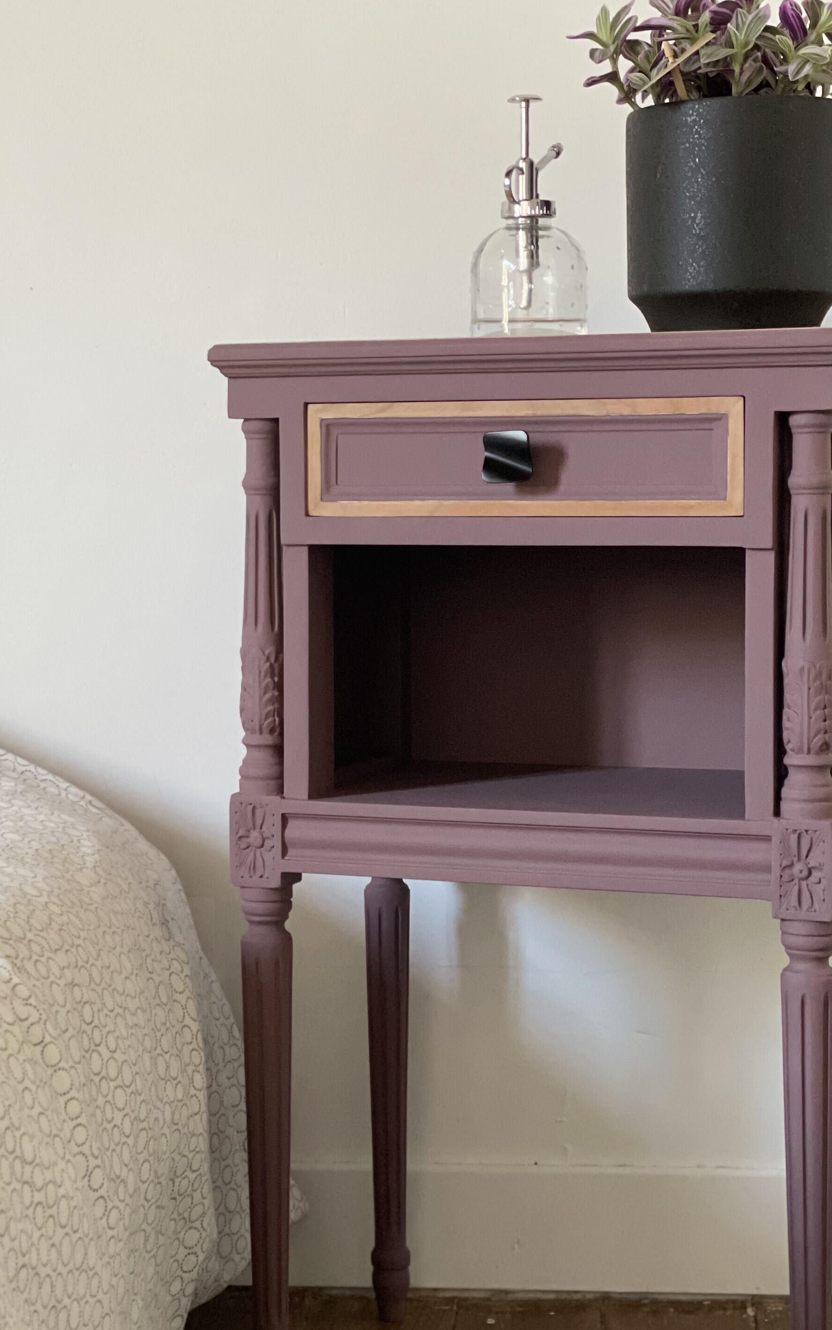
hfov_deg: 16.7
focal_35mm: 78
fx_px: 2829
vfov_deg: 26.5
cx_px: 285
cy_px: 697
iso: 500
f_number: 2
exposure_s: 1/34
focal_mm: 6
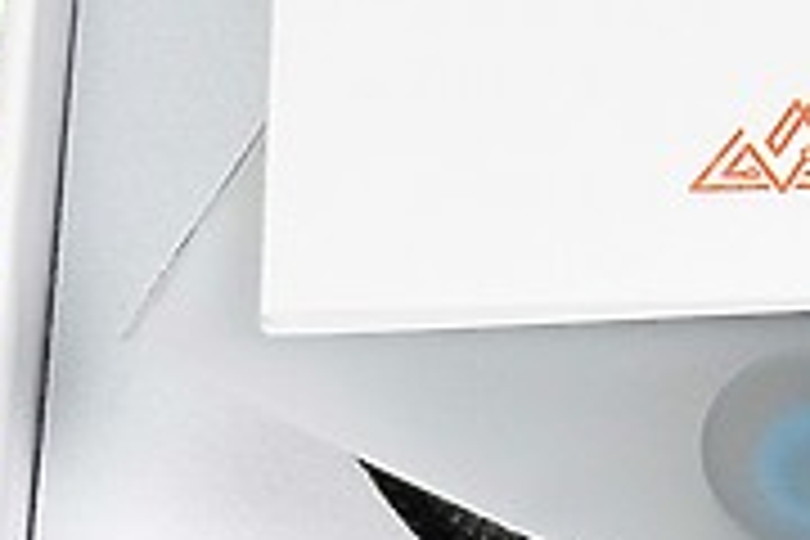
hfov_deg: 4.7
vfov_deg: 3.1
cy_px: -153
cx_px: 1269
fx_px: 9854
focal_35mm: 438
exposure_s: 1/100
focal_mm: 73
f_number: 11
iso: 1000
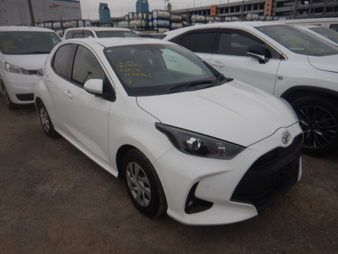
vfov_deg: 54.9
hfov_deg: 69.4
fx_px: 244
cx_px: 165
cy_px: 129
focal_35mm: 25
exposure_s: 1/500
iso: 125
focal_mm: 4.3
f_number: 2.8
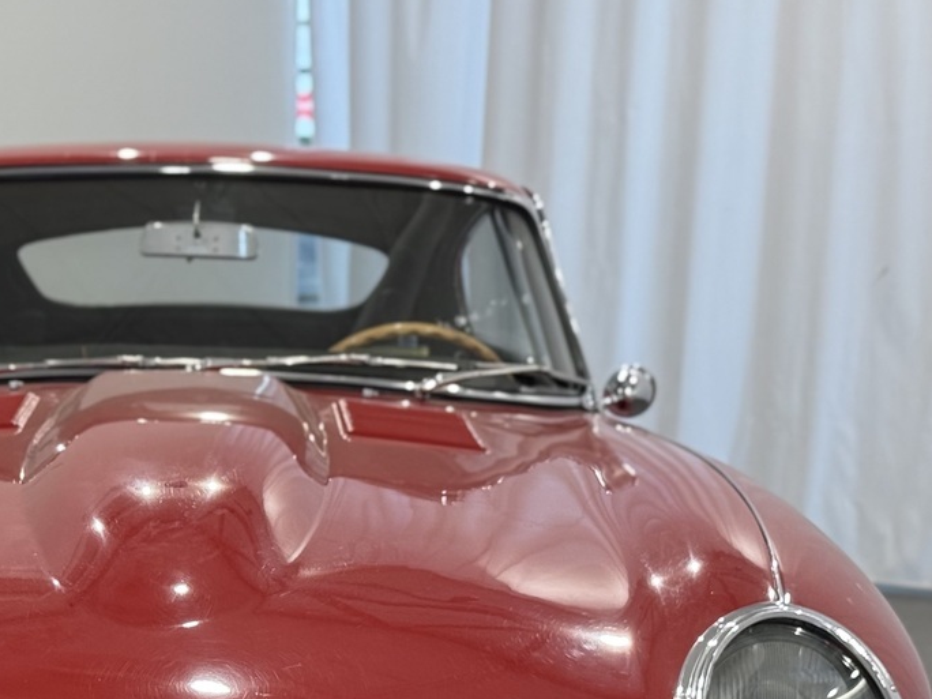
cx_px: 192
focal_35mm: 101
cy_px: 654
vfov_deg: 14.5
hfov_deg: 19.3
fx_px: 2719
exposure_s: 1/100
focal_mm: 6.76
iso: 64
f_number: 1.78
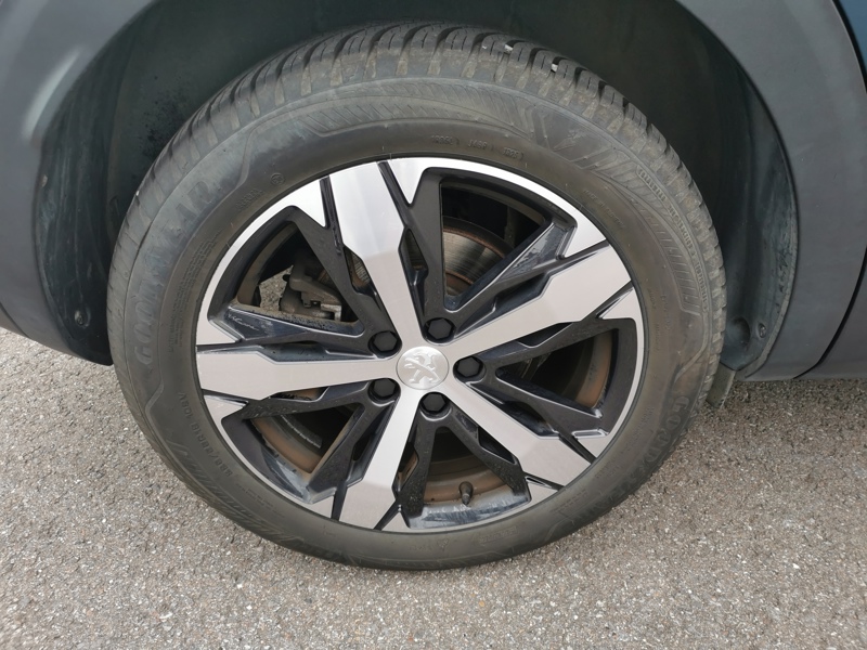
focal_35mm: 27
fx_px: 676
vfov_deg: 51.4
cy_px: 325
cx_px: 434
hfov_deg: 65.3
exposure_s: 1/100
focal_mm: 5.58
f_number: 1.8
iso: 64
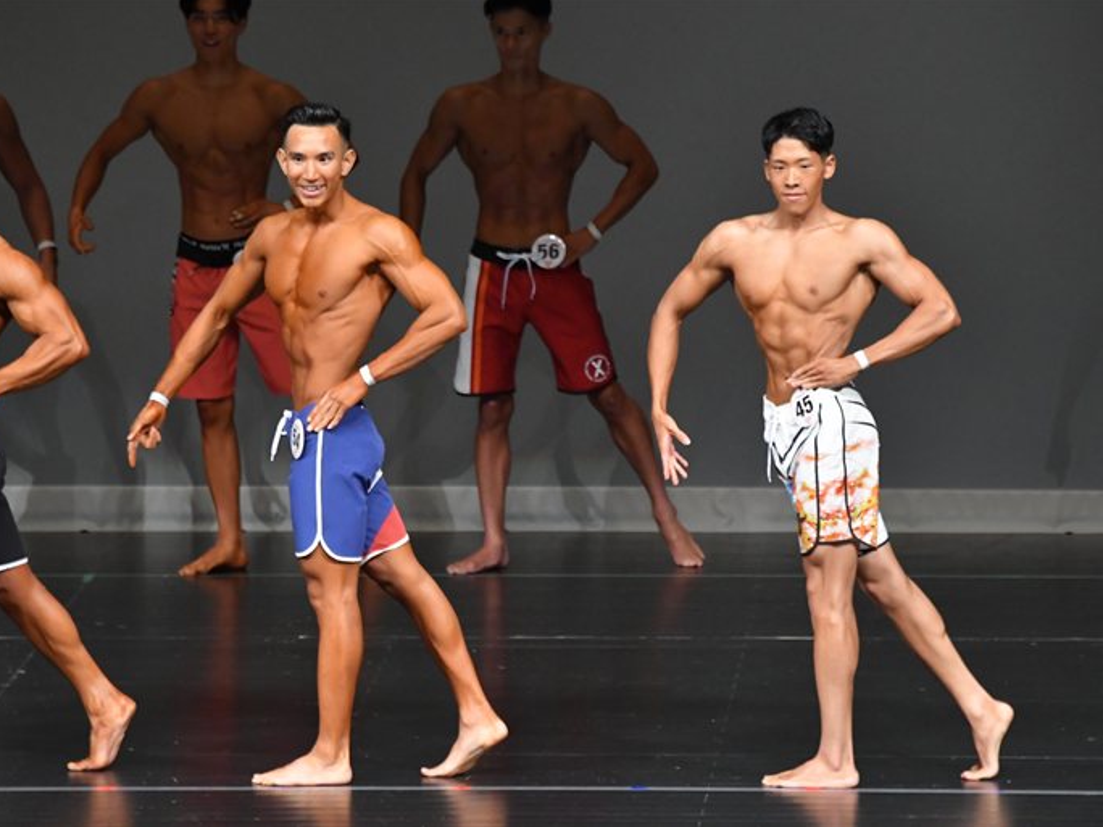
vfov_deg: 4.3
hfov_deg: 5.8
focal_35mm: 343
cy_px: 413
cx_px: 502
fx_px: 10929
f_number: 5.6
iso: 4000
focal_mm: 210
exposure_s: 1/400
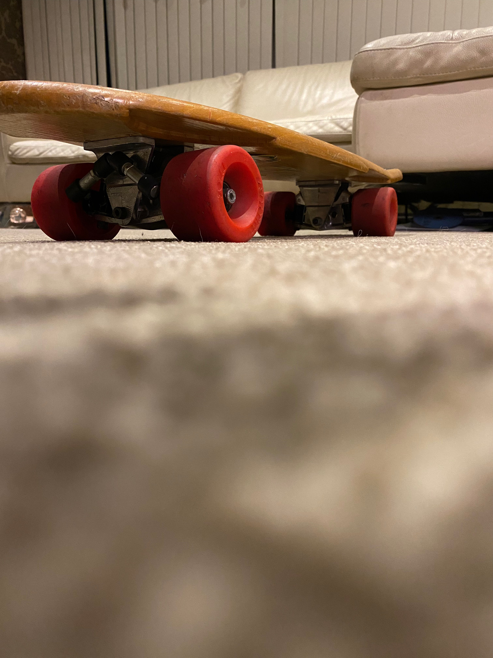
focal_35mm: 26
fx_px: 494
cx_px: 246
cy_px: 329
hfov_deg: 53.1
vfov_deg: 67.3
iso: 320
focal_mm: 4.25
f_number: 1.8
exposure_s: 1/33
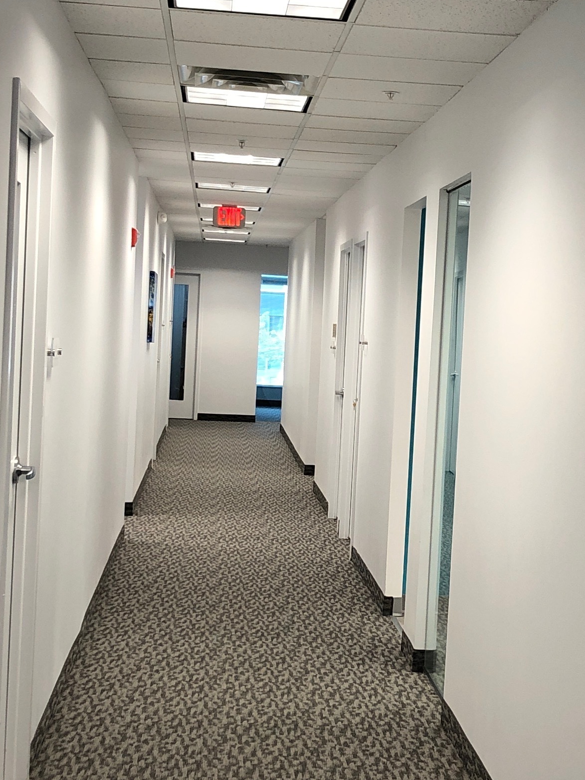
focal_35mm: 72
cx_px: 426
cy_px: 412
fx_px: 1622
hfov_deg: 20.3
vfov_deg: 27.0
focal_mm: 3.99
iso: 32
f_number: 1.8
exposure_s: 1/24
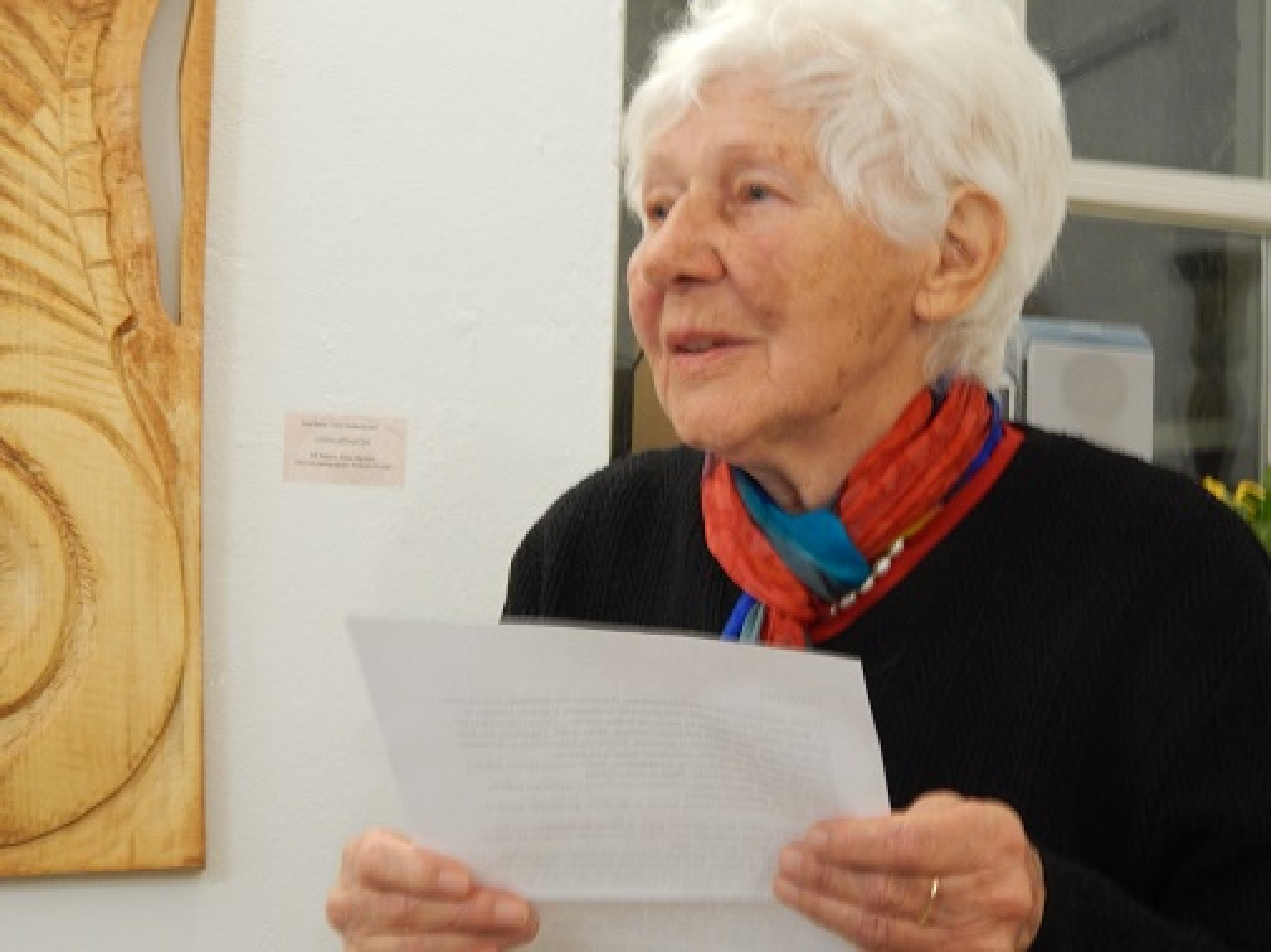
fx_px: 2238
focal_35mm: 61
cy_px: 476
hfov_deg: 31.7
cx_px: 636
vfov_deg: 24.0
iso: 400
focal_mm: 10.9
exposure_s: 1/8
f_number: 4
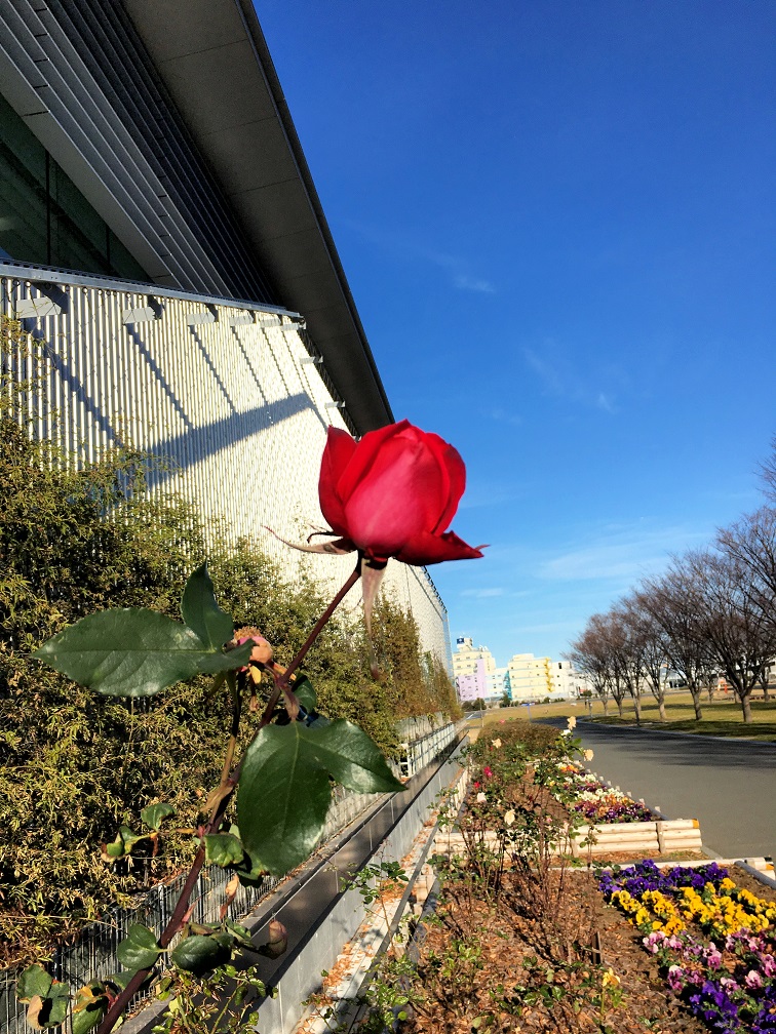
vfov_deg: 61.7
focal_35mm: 29
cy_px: 517
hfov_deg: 48.2
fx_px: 867
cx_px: 388
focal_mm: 4.15
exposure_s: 1/2404
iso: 25
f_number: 2.2
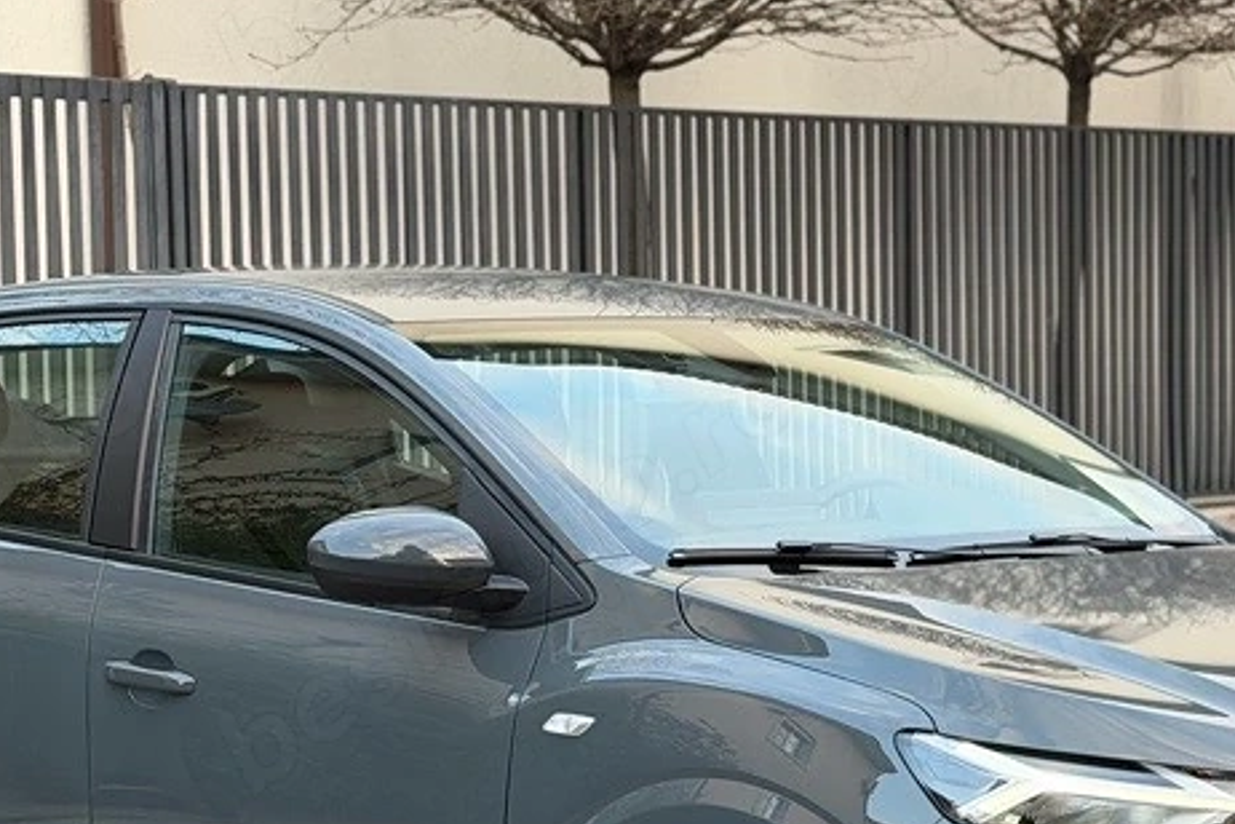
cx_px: 724
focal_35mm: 108
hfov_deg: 18.9
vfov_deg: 12.6
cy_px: 605
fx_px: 3705
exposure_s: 1/121
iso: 80
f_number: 1.78
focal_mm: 6.76
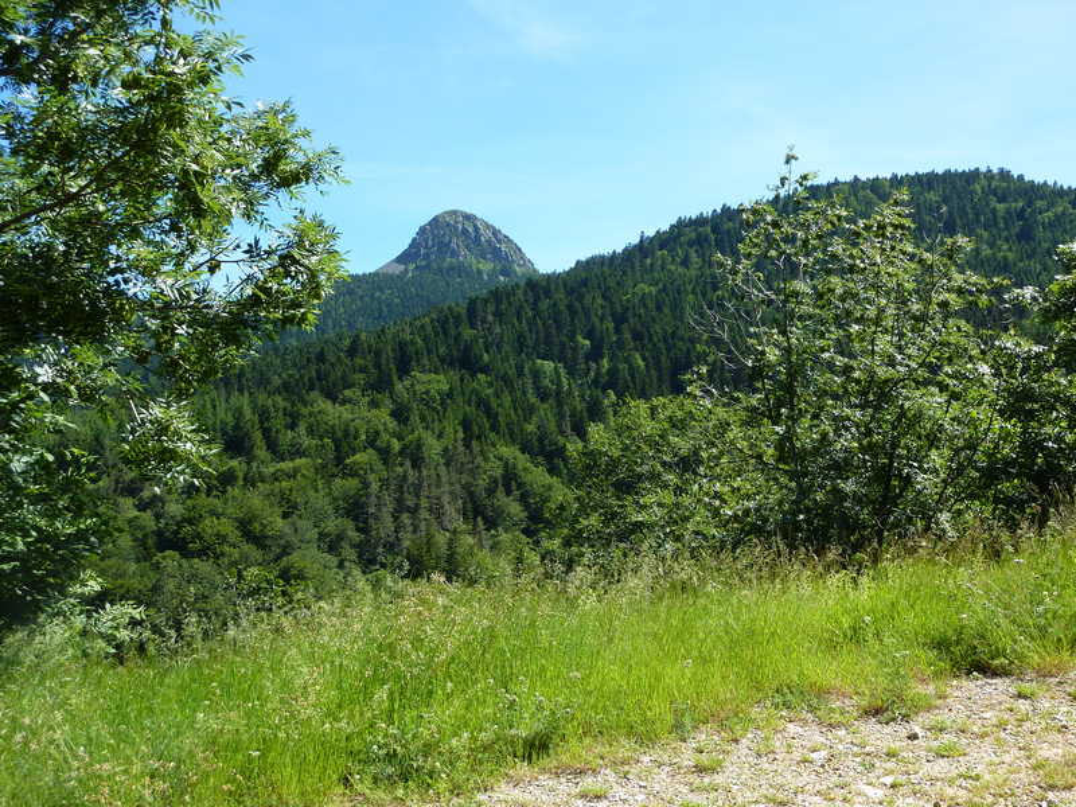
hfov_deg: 52.6
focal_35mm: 35
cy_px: 404
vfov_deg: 40.7
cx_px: 538
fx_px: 1088
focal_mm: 5.7
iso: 80
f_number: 4
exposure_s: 1/320
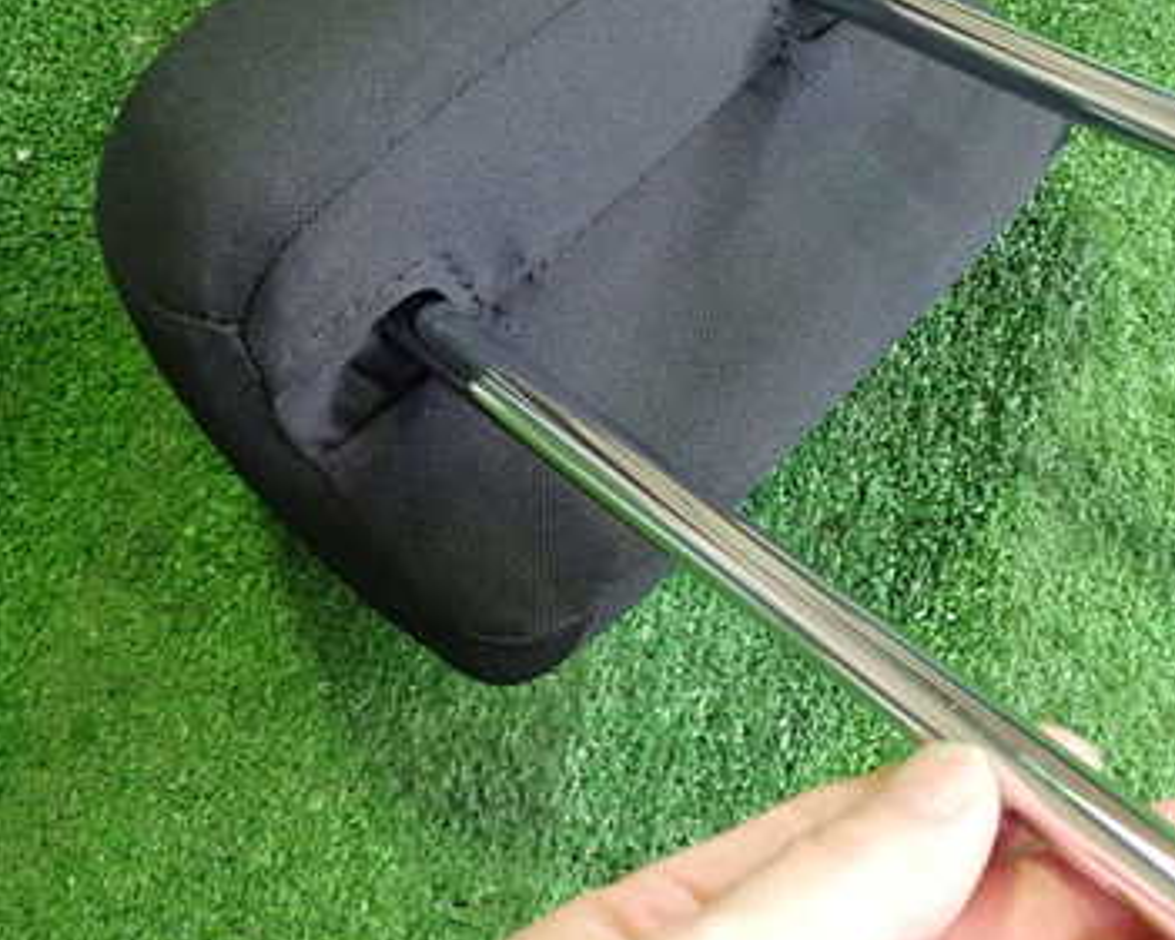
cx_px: 894
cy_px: 314
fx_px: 1739
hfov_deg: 36.4
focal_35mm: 50
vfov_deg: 30.1
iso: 400
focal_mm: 5.4
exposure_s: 1/30
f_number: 2.3
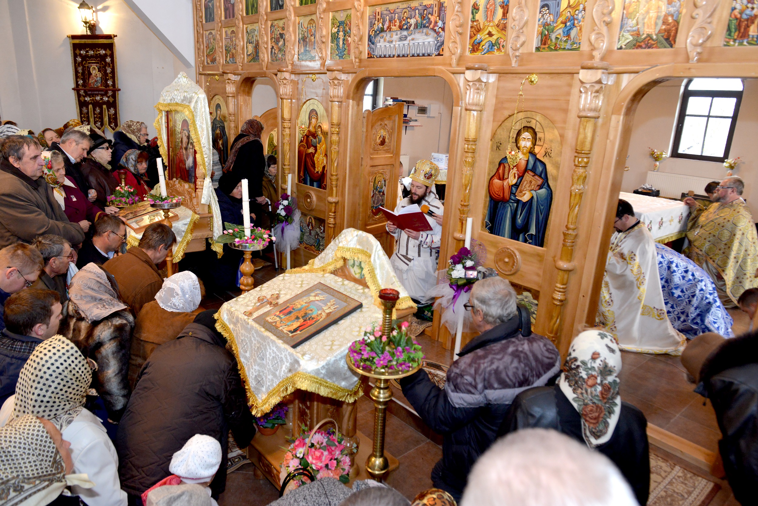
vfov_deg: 53.2
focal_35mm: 24
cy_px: 253
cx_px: 379
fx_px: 505
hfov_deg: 73.7
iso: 2500
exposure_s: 1/100
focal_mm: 24
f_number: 4.5
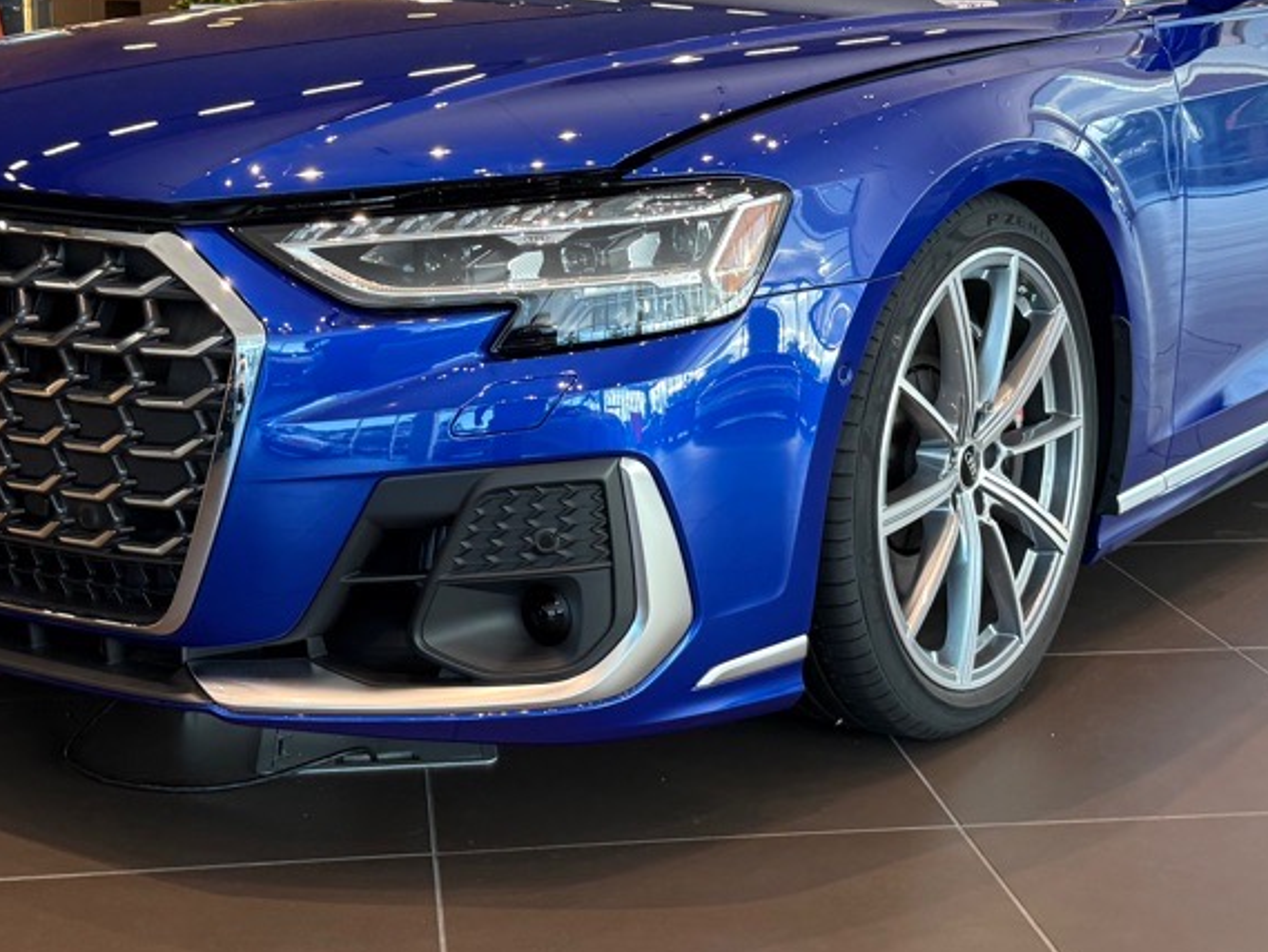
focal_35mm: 54
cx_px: 637
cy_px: 359
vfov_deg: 27.0
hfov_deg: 35.5
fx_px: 1978
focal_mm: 6.76
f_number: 1.78
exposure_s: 1/120
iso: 200
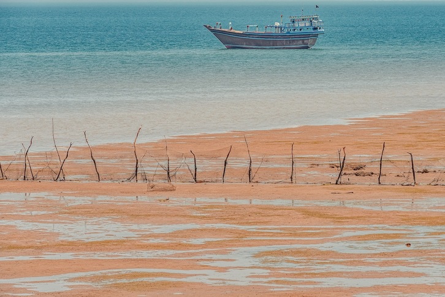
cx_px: 222
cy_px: 148
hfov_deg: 10.3
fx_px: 2472
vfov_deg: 6.9
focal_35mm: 200
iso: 100
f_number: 11
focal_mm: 200
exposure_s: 1/400
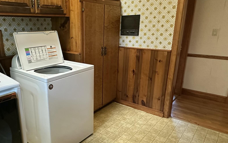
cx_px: 78
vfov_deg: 44.5
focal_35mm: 28
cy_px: 78
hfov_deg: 64.9
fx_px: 174
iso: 400
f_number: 2.2
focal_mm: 2.22
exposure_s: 1/60
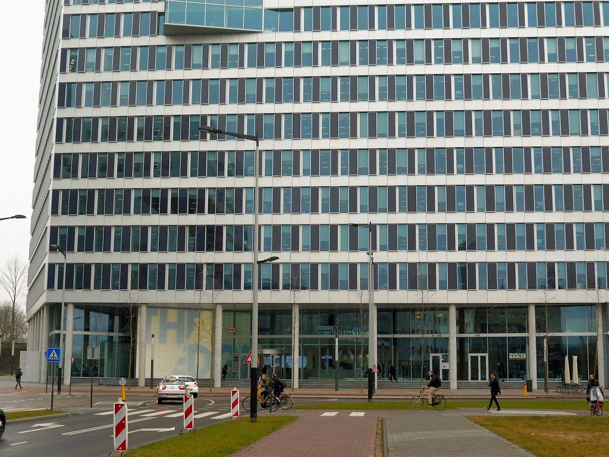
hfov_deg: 37.5
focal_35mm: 51
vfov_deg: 28.6
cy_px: 228
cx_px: 304
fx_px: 897
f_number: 4.4
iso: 100
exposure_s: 1/60
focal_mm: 9
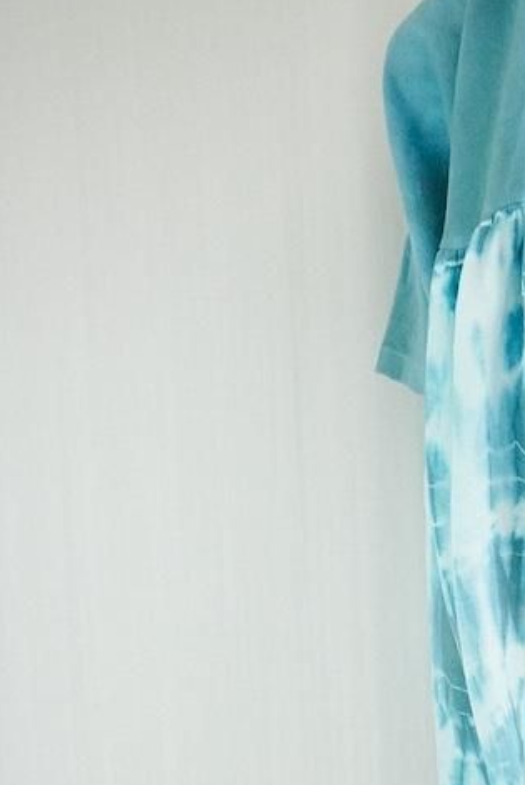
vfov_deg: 28.0
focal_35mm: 70
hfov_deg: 18.8
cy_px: 660
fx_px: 1528
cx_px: 556
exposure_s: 1/500
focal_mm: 20
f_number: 6.3
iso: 5000
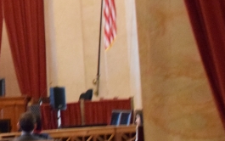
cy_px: 31
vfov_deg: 10.1
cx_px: -20
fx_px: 798
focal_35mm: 130
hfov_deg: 15.6
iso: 6400
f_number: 3.8
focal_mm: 22
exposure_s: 1/40
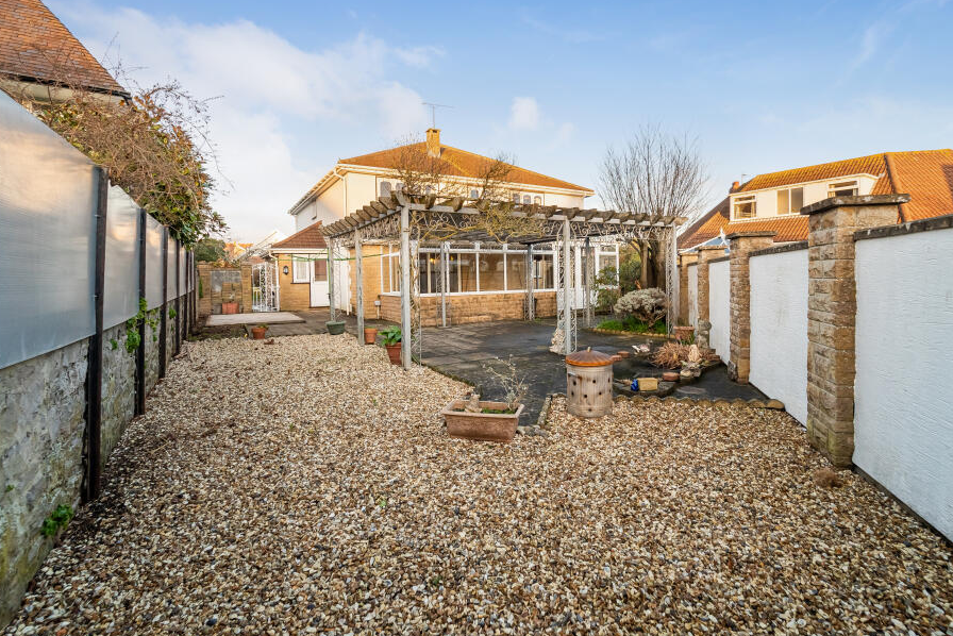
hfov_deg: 96.5
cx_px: 520
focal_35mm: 16
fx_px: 424
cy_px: 282
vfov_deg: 73.5
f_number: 6.3
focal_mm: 14
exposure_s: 1/1250
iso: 500
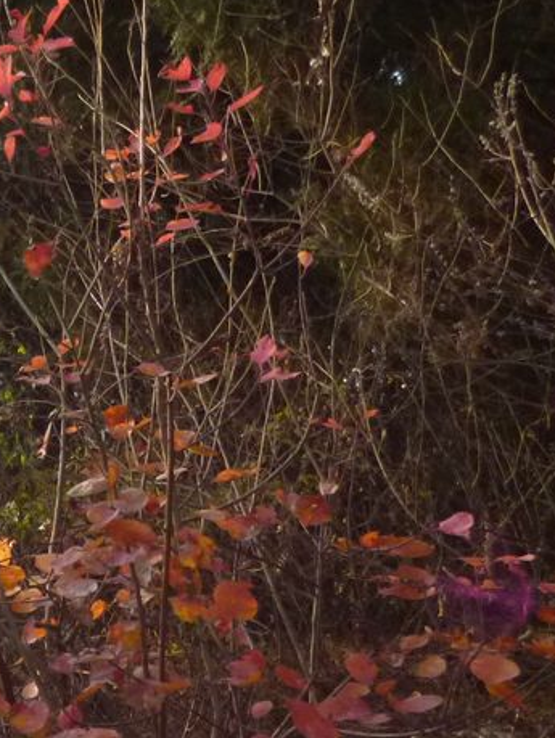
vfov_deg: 25.0
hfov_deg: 17.6
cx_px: -180
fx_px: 1665
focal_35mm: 78
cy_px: 431
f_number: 3.1
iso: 320
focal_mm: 5
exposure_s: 1/500
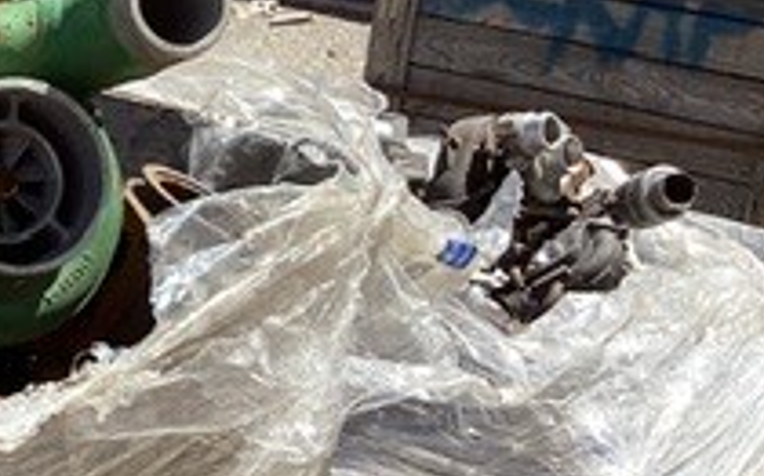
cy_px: 392
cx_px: -317
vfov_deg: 13.0
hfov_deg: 18.8
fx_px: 2081
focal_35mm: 100
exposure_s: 1/1018
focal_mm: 3.3
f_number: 2.4
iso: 25
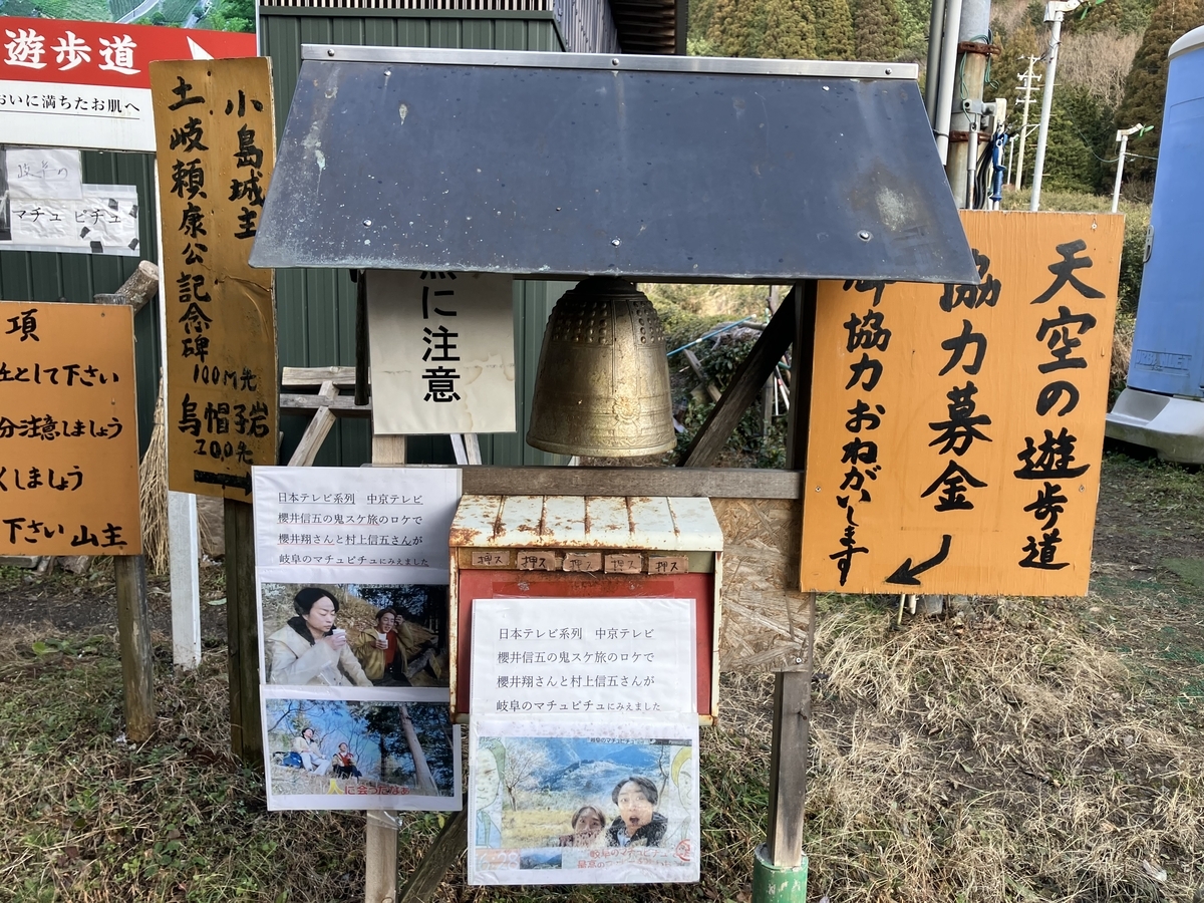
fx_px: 974
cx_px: 602
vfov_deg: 49.7
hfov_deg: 63.4
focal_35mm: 28
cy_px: 452
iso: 20
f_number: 1.8
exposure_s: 1/125
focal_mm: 3.99
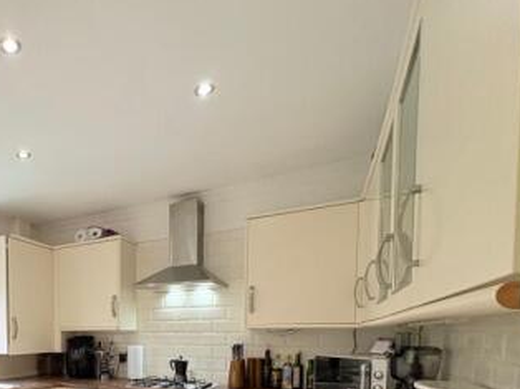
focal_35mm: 26
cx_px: 67
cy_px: 352
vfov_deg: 47.5
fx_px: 390
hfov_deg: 59.0
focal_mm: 2.22
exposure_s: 1/50
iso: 200
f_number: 2.2
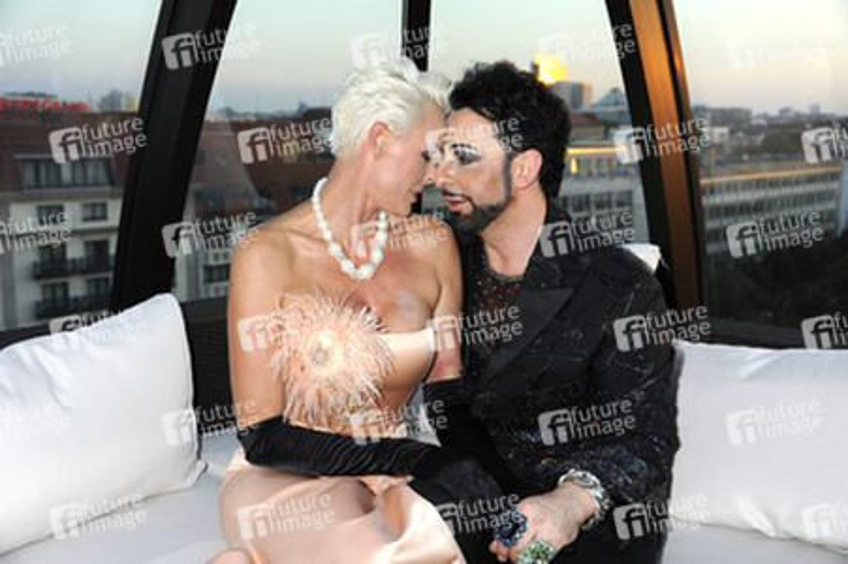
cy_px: 282
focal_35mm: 44
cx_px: 424
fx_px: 1036
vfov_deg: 30.5
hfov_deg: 44.5
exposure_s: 1/160
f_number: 5.6
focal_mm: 44
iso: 640
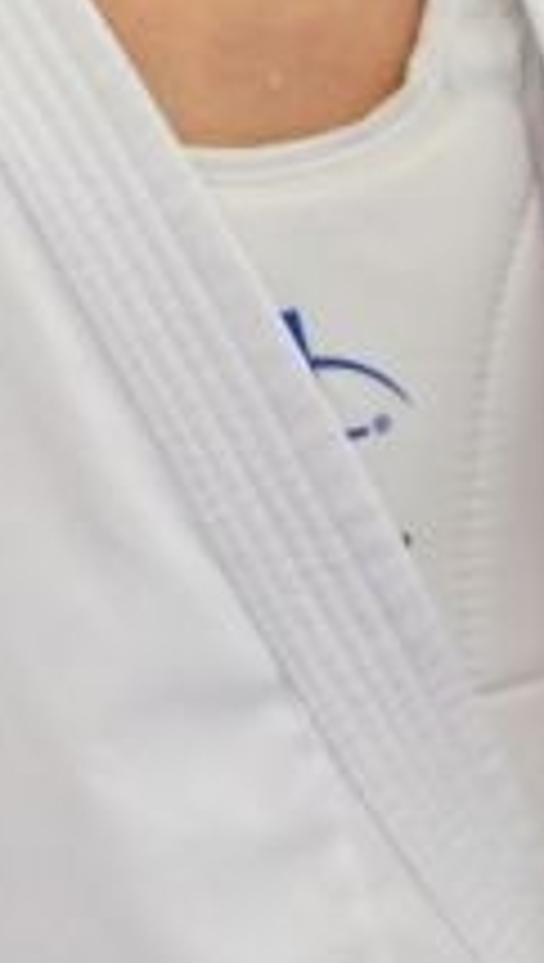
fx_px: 44956
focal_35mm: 1760
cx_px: -121
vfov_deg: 1.2
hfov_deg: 0.7
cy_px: -162
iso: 1600
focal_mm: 200
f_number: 2.8
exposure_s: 1/1000
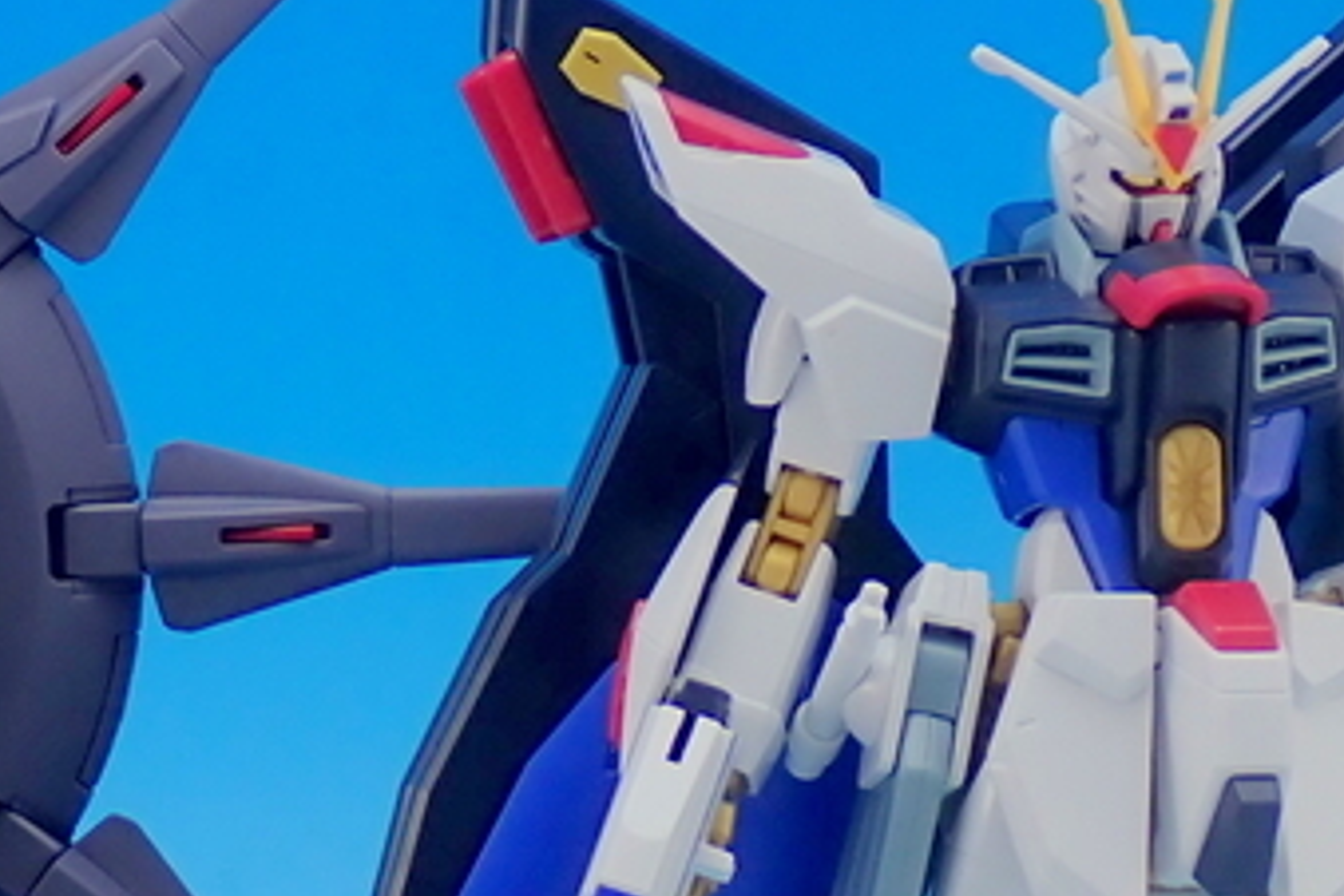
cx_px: 123
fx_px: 5861
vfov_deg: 8.7
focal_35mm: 157
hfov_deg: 13.0
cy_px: 543
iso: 100
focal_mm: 9.01
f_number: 3.2
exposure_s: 1/30
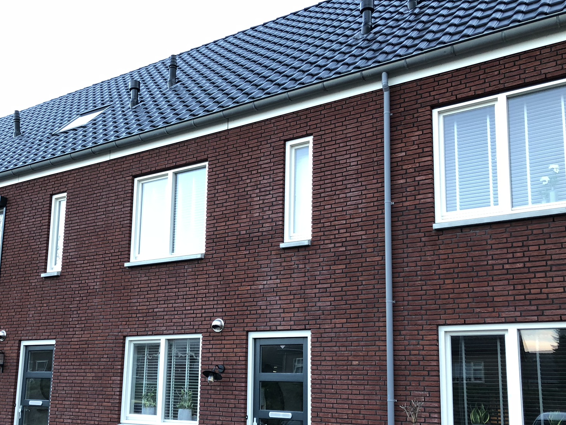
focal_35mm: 39
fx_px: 638
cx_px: 205
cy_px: 289
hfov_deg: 47.3
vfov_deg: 36.4
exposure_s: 1/20
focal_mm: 4
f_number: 1.8
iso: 40
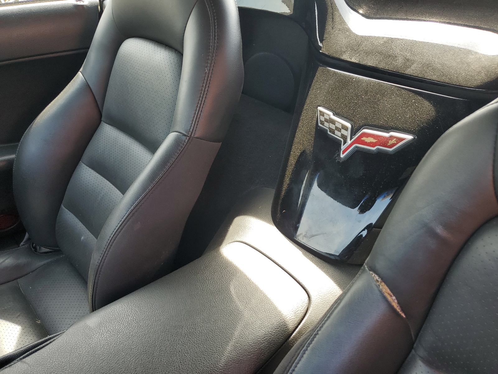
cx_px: 249
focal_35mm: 26
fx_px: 374
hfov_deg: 67.3
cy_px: 187
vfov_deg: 53.1
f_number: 1.5
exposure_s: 1/169
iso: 50
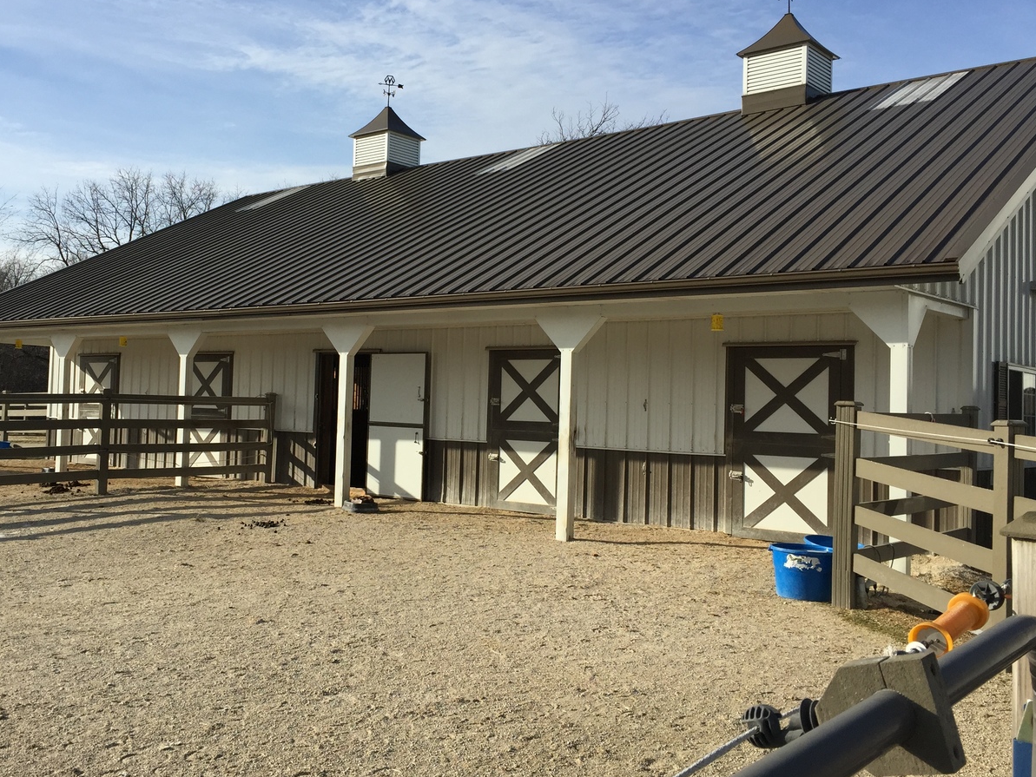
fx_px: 1048
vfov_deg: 40.7
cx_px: 450
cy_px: 388
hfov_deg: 52.5
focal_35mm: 35
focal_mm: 4.15
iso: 32
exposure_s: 1/1980
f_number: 2.2
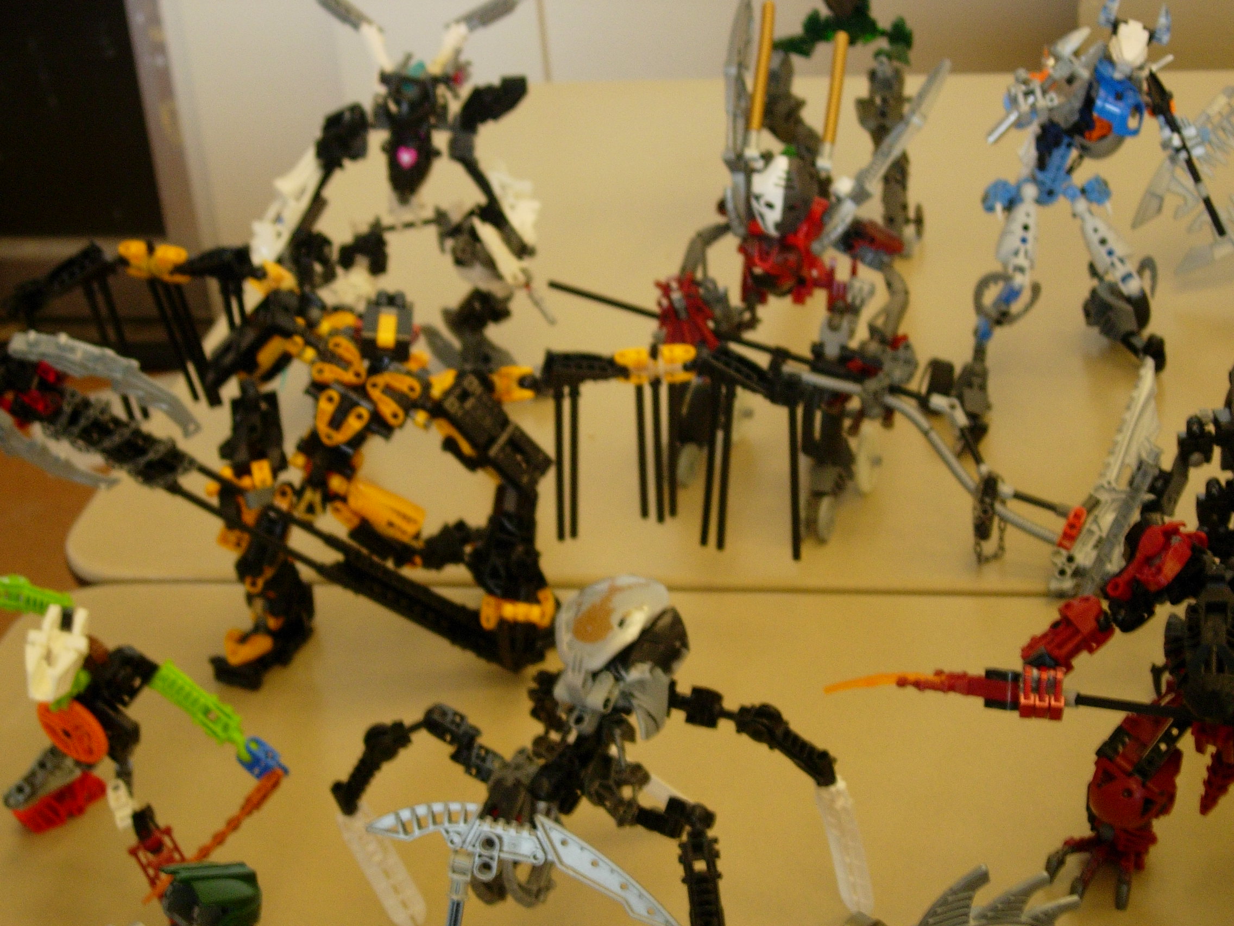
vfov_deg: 20.4
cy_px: 463
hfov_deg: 27.0
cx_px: 617
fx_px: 2567
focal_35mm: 72
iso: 183
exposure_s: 1/32
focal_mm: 14.9
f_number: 3.7
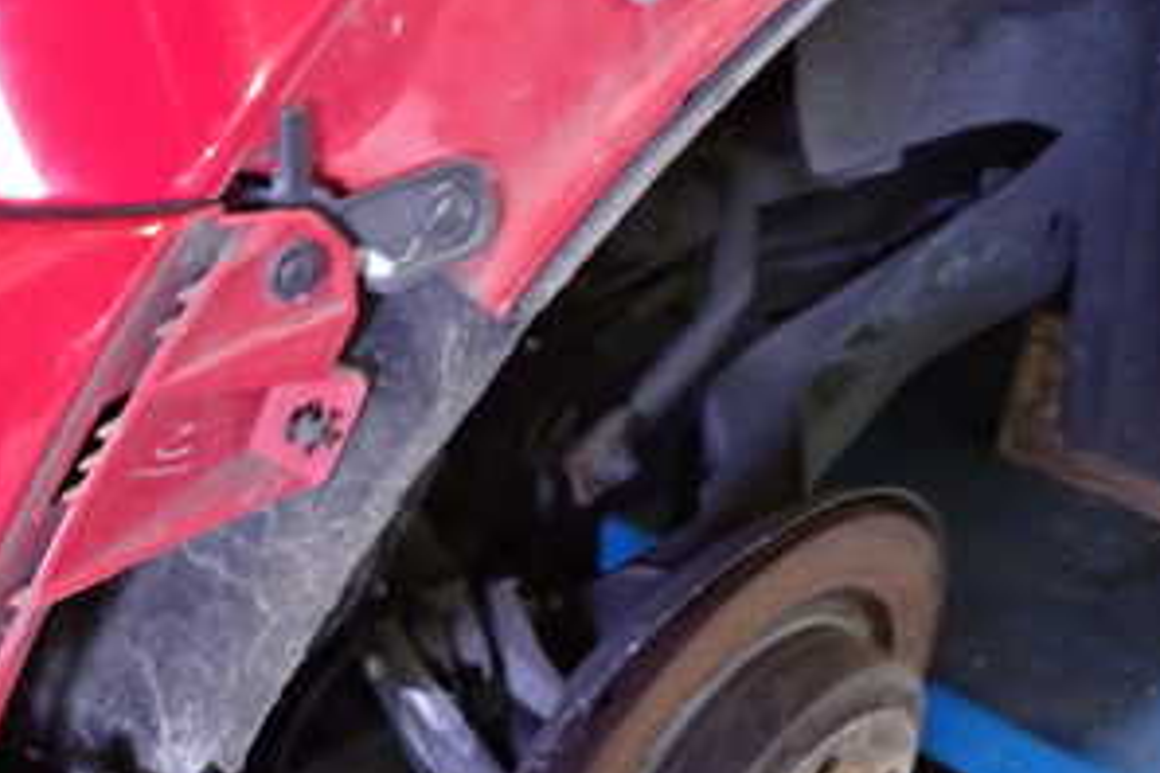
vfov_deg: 21.2
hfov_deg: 30.3
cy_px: 671
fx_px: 2030
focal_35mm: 63
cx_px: 78
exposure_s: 1/25
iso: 800
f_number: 2.3
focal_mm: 5.4
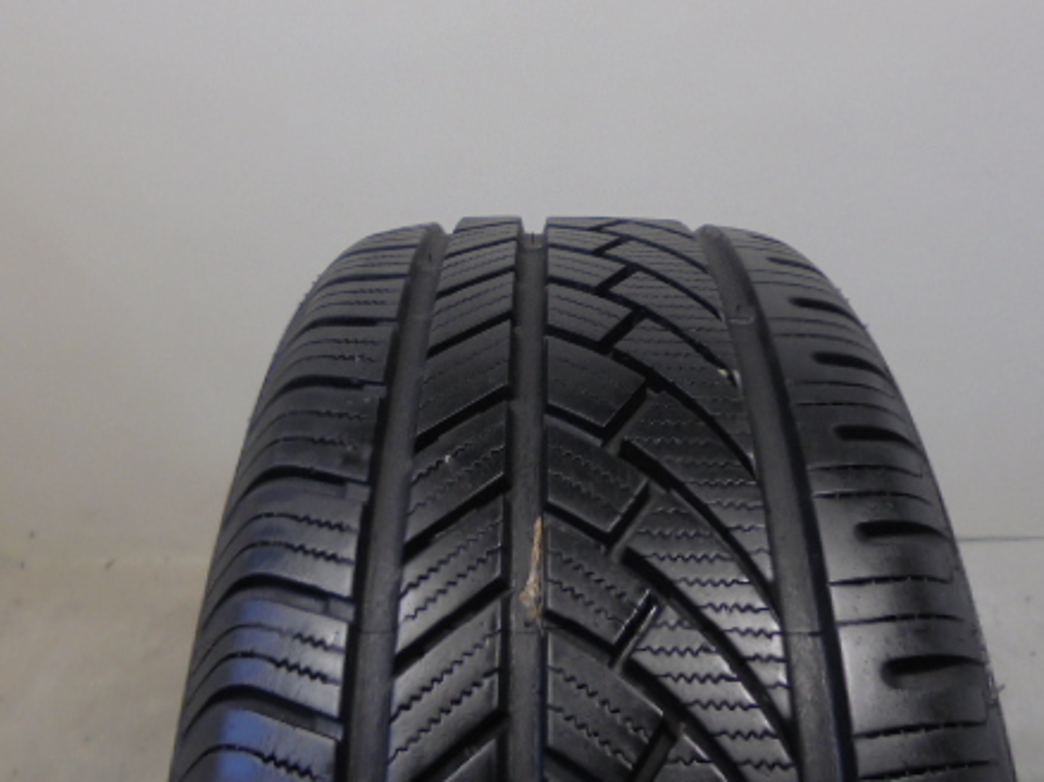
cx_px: 524
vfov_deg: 37.2
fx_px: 1145
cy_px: 248
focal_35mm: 38
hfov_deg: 49.0
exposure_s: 1/30
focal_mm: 4.6
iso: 100
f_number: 3.5
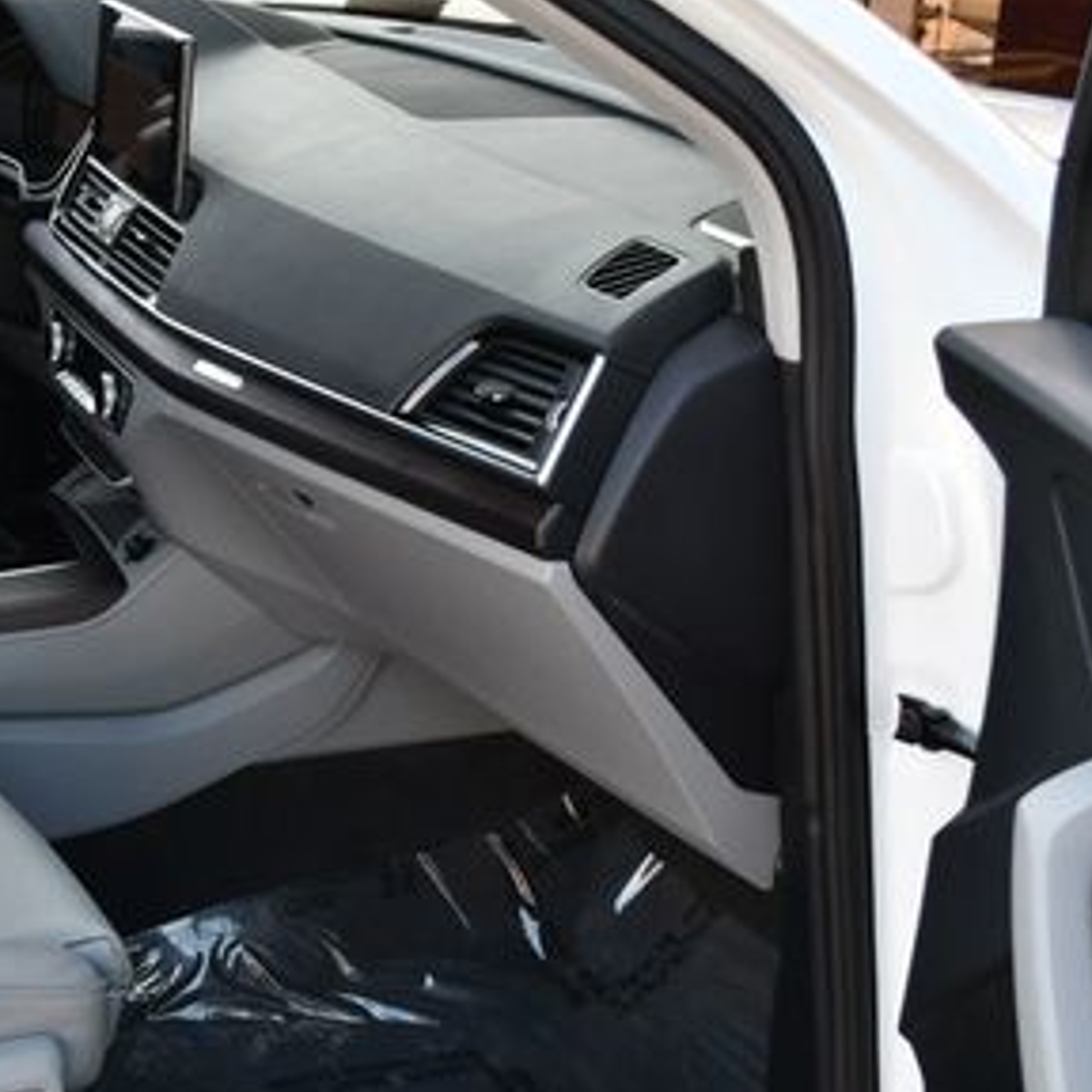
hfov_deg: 23.9
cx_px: -76
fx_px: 2427
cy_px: 648
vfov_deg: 25.3
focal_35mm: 68
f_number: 4
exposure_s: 1/250
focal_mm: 18
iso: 400
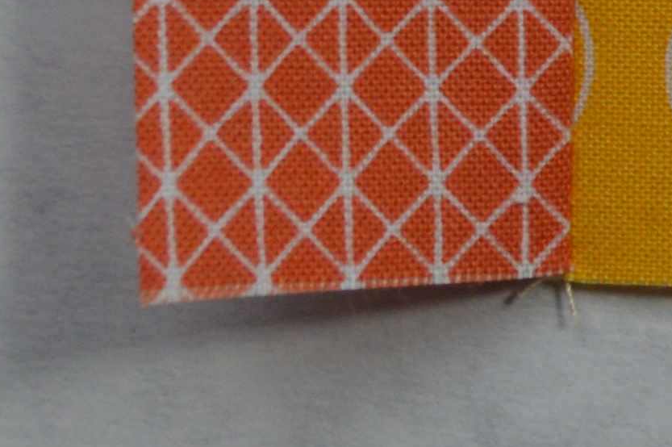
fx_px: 4849
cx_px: 1220
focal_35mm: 260
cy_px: -885
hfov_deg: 7.7
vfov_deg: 5.0
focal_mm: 24
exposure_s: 1/125
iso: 320
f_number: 5.6
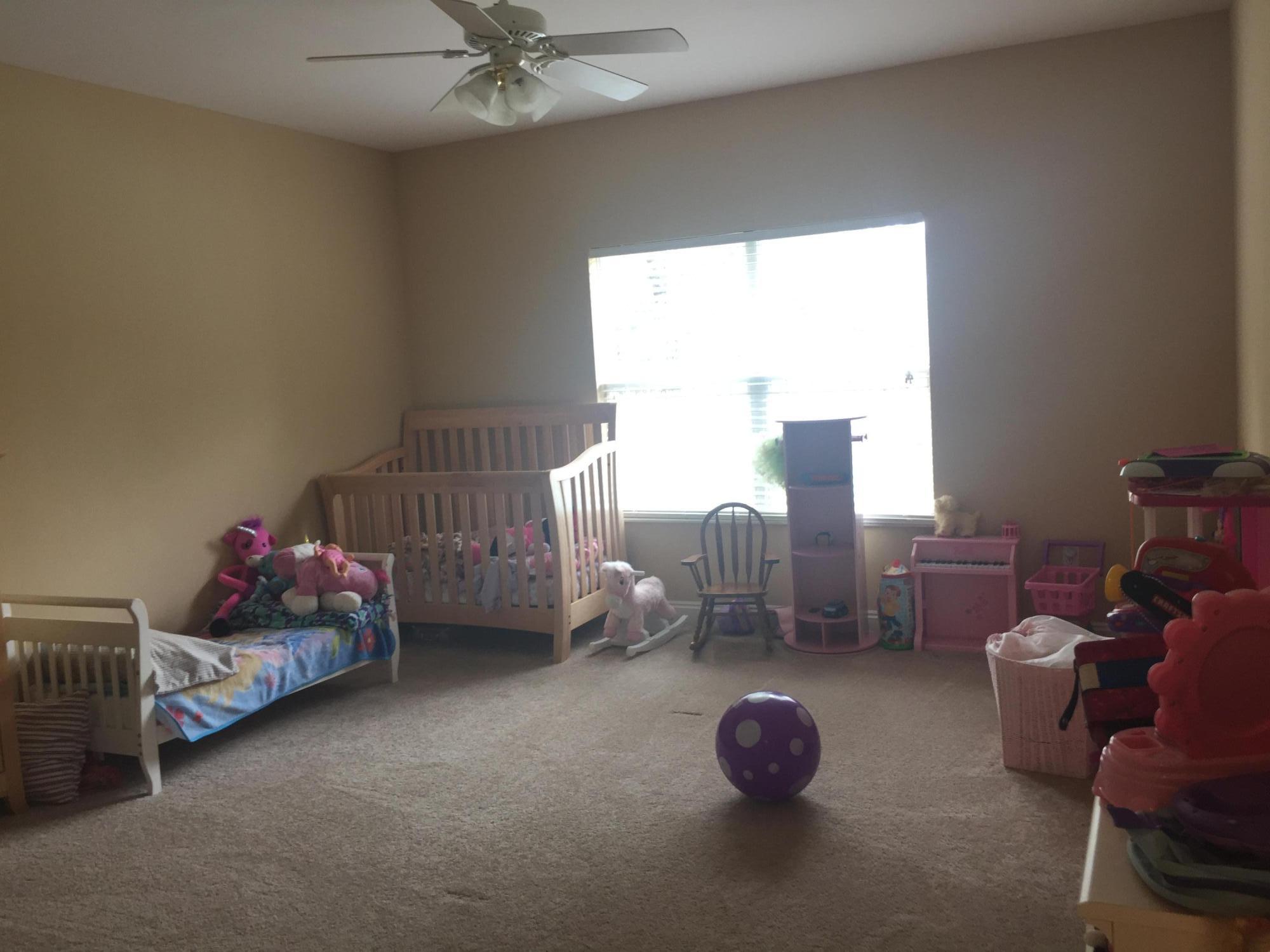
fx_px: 1064
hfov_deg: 61.7
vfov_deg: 48.2
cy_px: 476
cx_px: 635
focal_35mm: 29
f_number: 2.2
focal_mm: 4.15
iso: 50
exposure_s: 1/30
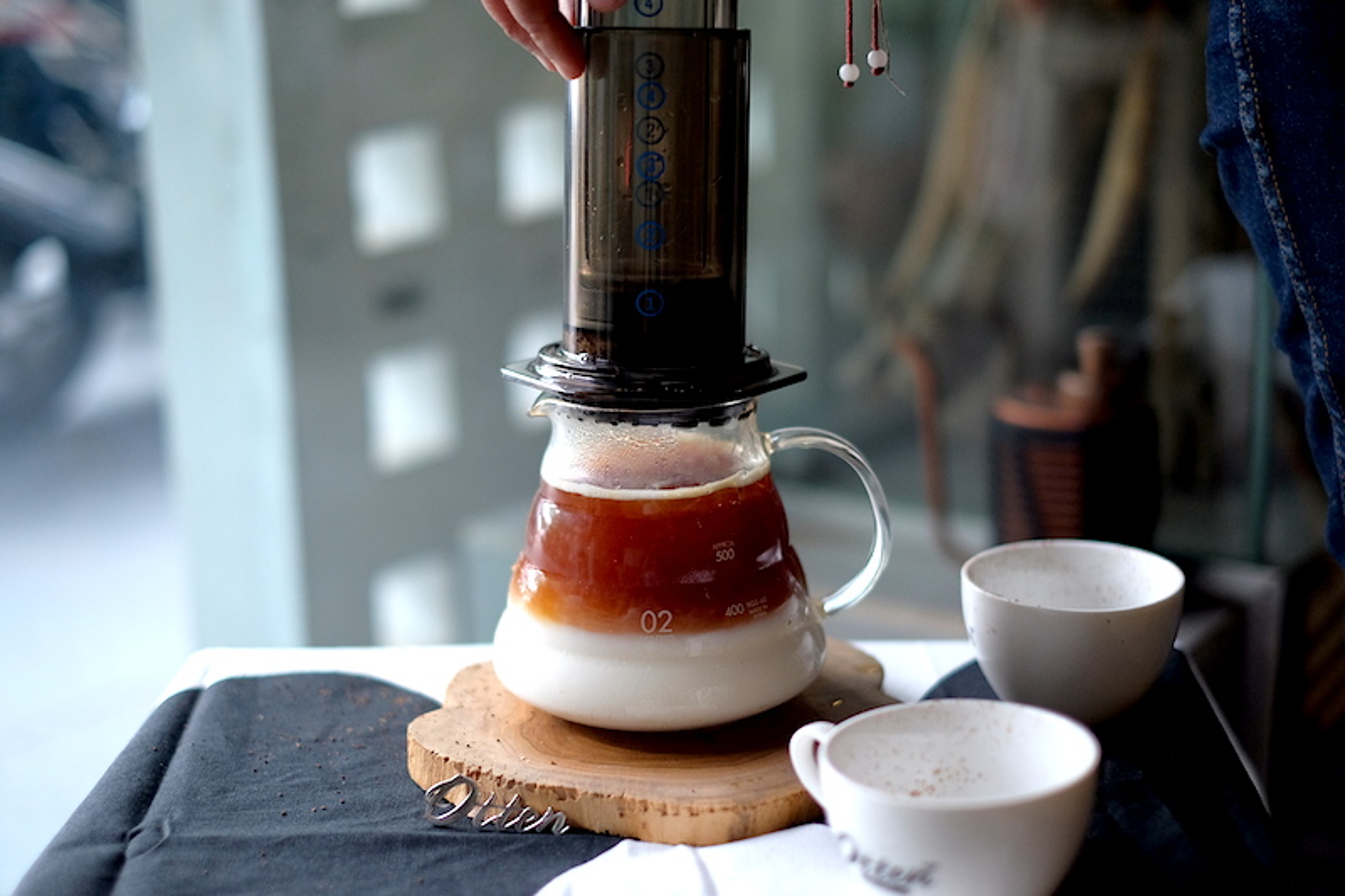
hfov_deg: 37.5
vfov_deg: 25.5
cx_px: 672
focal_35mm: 53
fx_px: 1980
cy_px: 448
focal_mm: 35
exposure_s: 1/100
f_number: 1.4
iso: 640
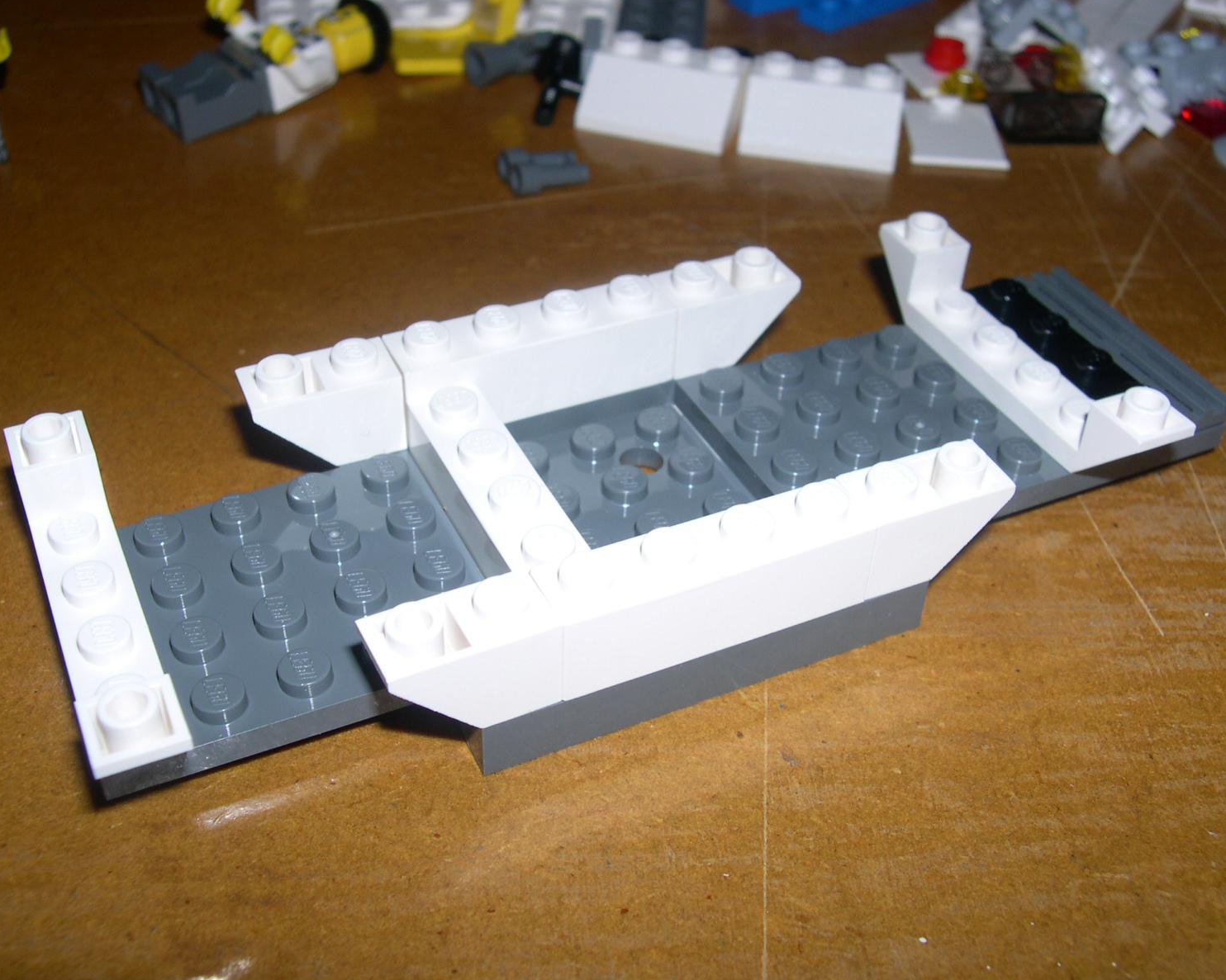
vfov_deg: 37.3
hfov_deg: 45.8
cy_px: 486
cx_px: 585
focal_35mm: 40
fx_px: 1451
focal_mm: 8
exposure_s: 1/60
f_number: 7.6
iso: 100
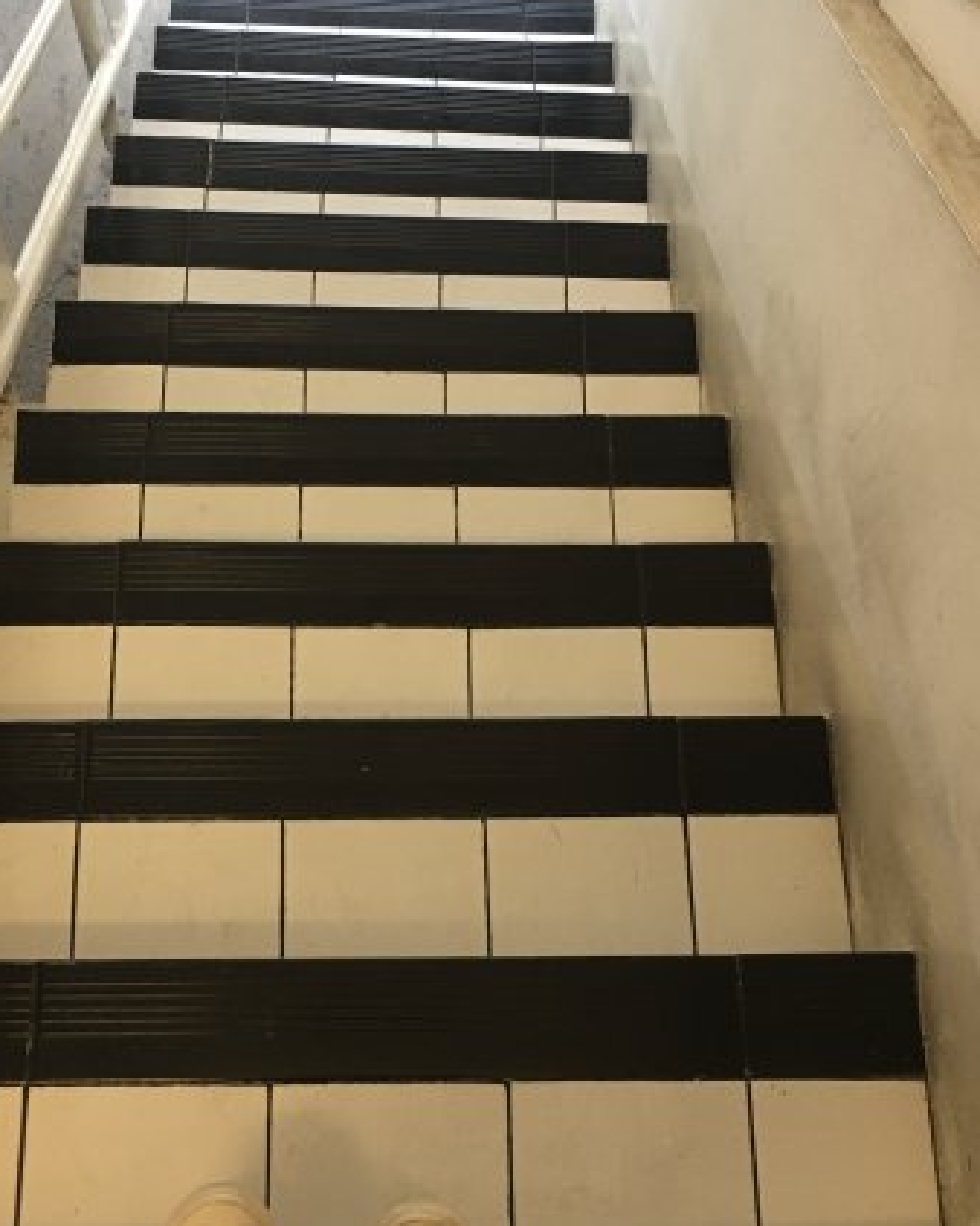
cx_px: 370
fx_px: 1488
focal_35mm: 41
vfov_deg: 44.8
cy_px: 620
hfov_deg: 36.3
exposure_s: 1/33
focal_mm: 4.15
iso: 160
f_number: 2.2
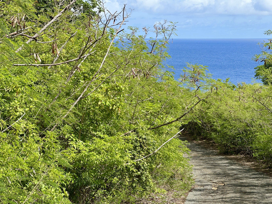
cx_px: 136
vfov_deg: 19.1
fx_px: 605
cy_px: 102
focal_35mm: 77
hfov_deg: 25.3
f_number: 2.8
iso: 32
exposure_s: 1/612
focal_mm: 9
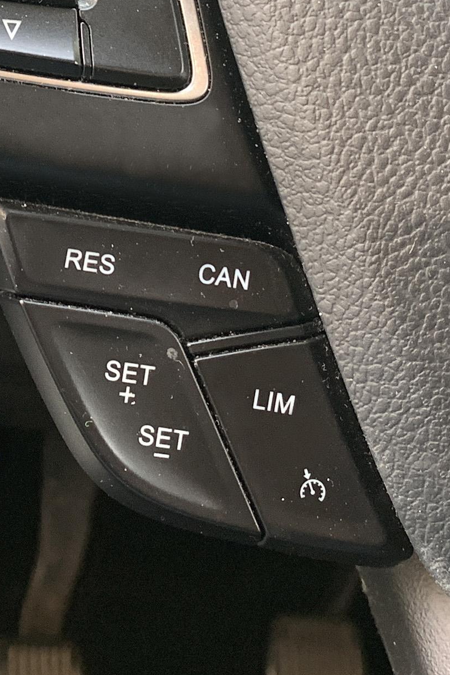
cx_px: 14
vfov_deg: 21.8
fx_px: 1668
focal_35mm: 89
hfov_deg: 15.1
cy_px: -46
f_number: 1.8
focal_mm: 4.25
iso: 125
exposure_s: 1/60
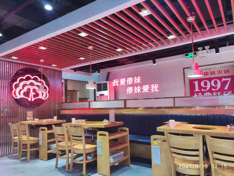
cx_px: 117
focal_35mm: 26
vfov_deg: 53.1
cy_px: 88
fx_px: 176
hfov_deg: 67.3
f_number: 1.6
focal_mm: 5.58
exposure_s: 1/50
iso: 253
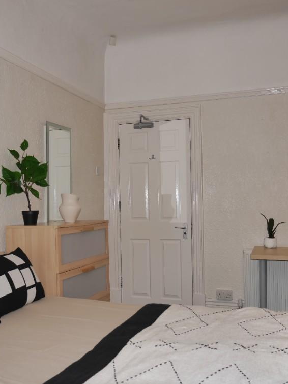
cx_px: 126
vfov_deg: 49.0
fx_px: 422
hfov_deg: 37.7
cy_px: 194
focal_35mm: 38
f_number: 3.5
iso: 160
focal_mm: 14
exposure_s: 1/60
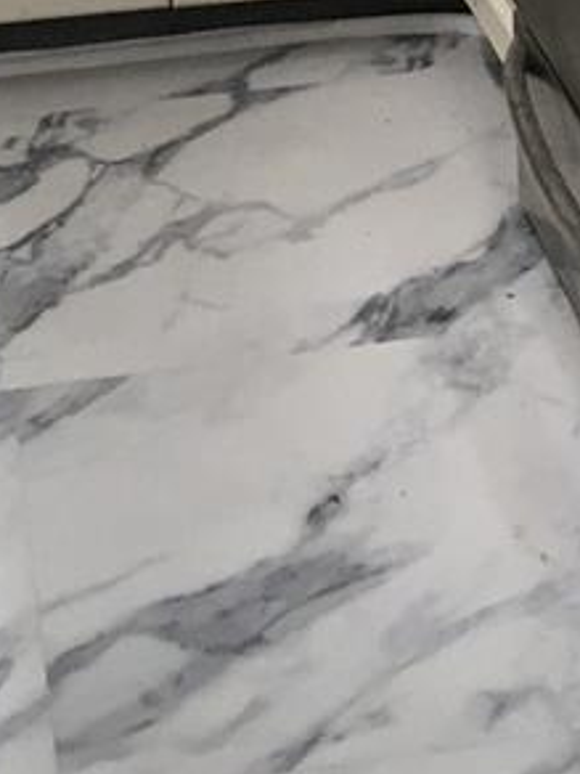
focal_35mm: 119
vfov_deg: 14.4
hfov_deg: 12.4
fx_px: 2659
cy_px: -663
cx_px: 355
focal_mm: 4.15
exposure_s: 1/30
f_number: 2.2
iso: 32
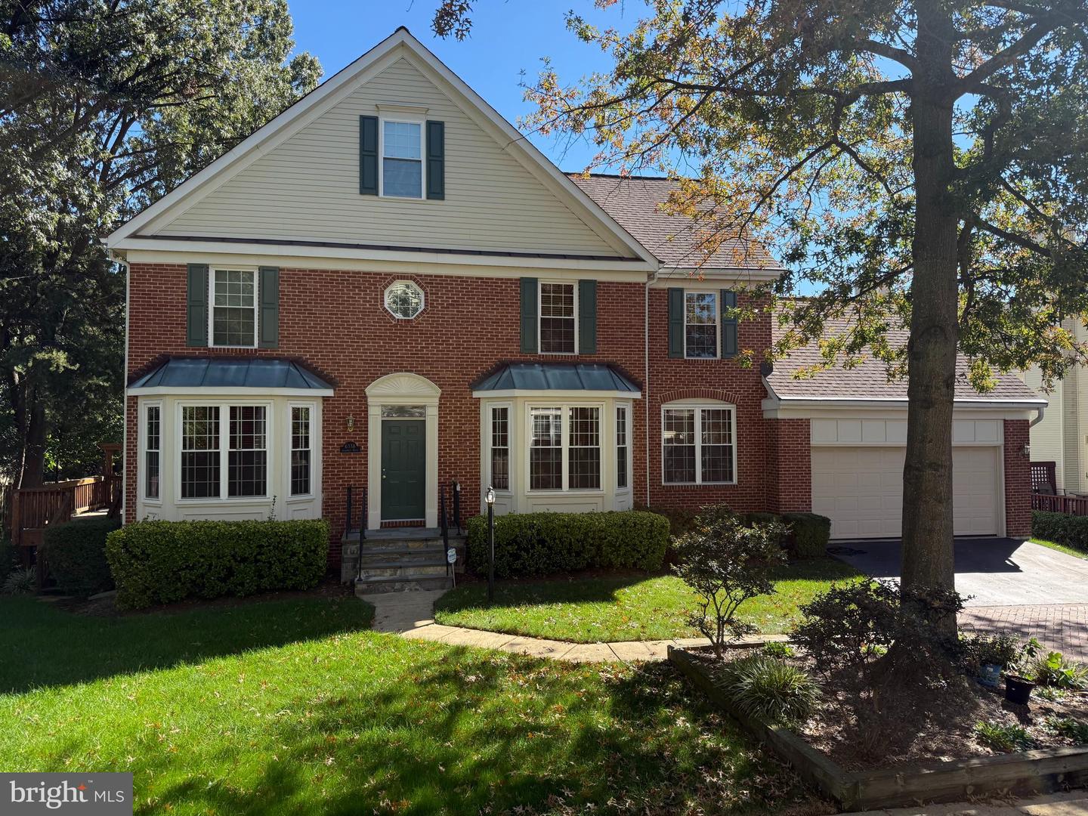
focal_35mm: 24
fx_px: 754
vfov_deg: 56.8
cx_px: 544
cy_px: 408
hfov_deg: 71.6
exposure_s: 1/1689
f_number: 1.78
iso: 100
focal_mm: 6.76
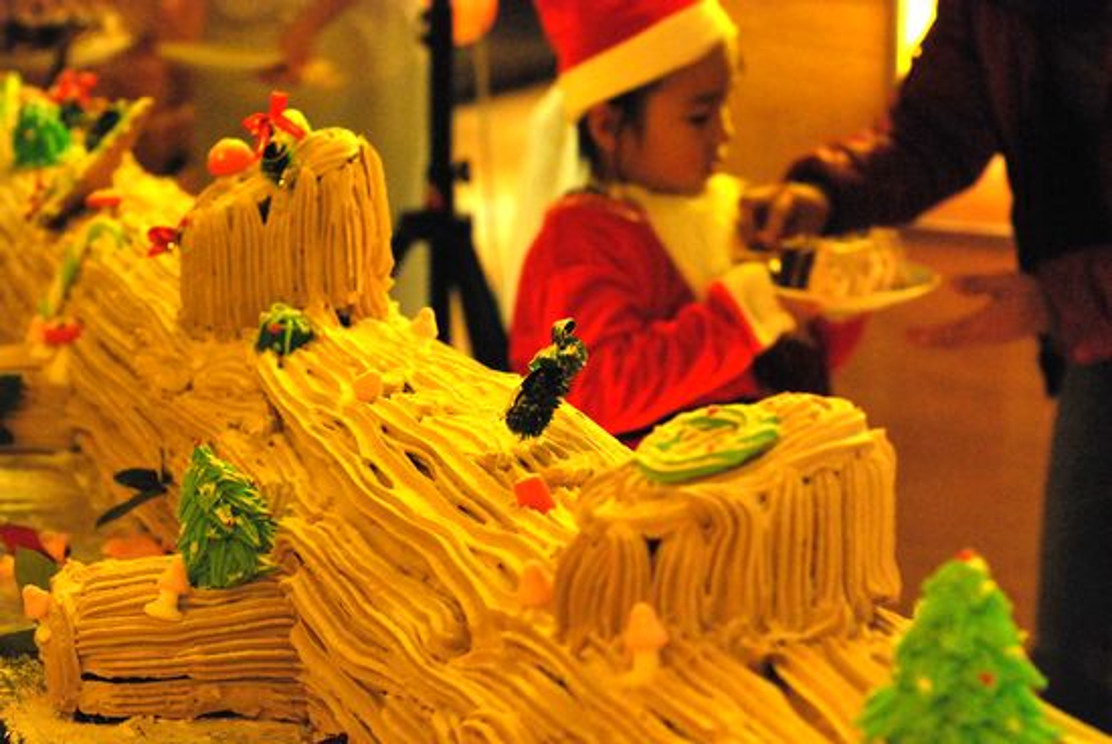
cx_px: 556
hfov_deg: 27.0
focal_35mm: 75
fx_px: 2319
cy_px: 372
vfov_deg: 18.2
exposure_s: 1/30
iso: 1600
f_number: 4
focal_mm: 50
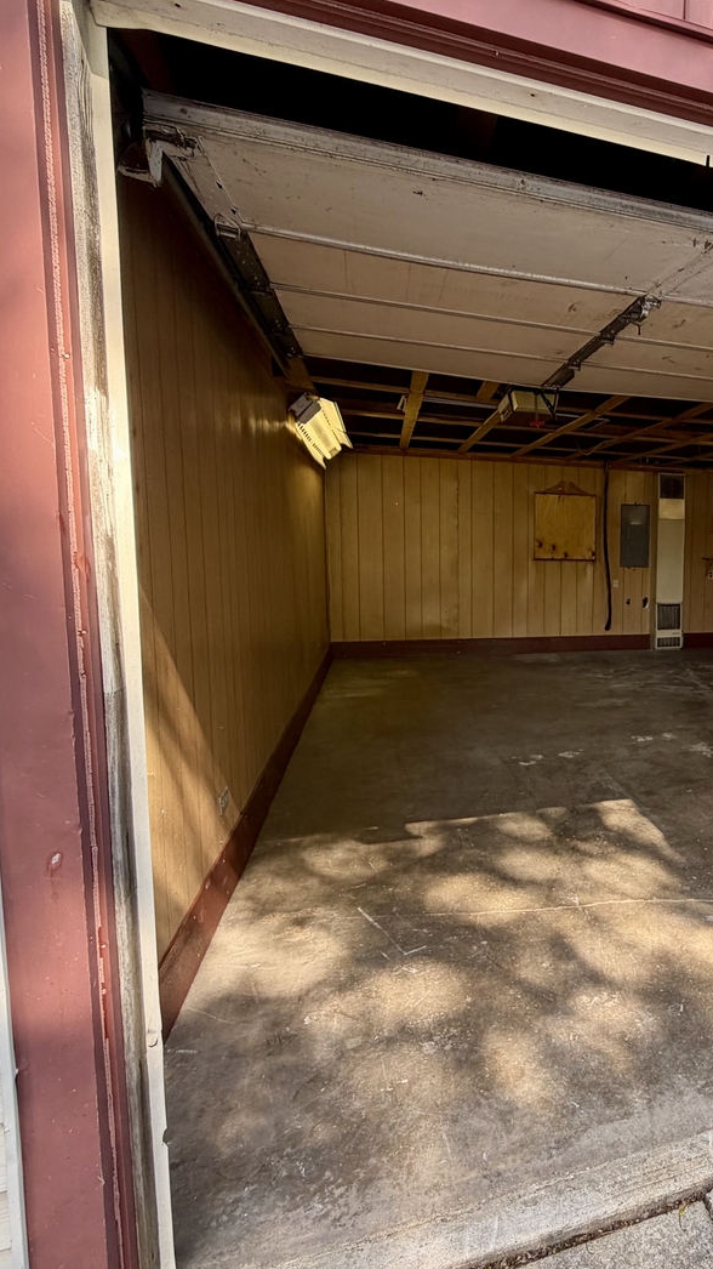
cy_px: 618
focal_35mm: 21
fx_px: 706
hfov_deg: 47.3
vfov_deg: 83.8
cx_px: 662
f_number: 2.2
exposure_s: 1/120
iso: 50
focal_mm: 2.22
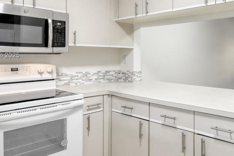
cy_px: 56
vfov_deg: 40.7
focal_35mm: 32
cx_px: 169
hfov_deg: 56.4
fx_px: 208
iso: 800
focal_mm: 10
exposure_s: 1/20
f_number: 8
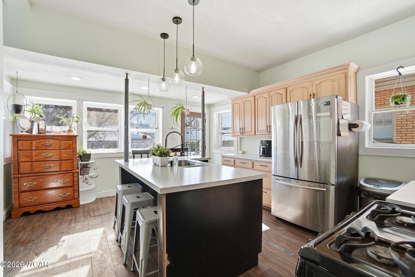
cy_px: 138
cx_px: 208
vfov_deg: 77.3
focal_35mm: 15
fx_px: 173
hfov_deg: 100.4
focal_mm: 10
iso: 100
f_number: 4
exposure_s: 1/1600
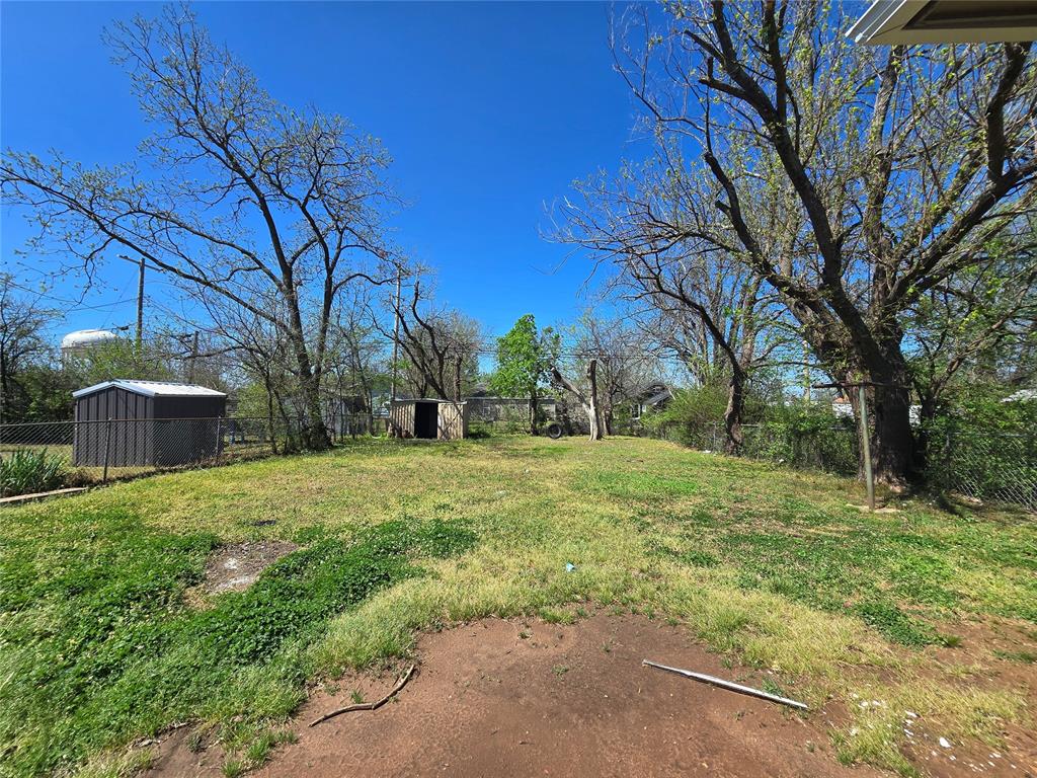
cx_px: 518
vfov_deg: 89.9
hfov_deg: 106.2
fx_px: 389
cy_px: 389
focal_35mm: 13
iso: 50
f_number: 2.2
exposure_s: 1/2128
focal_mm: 2.2
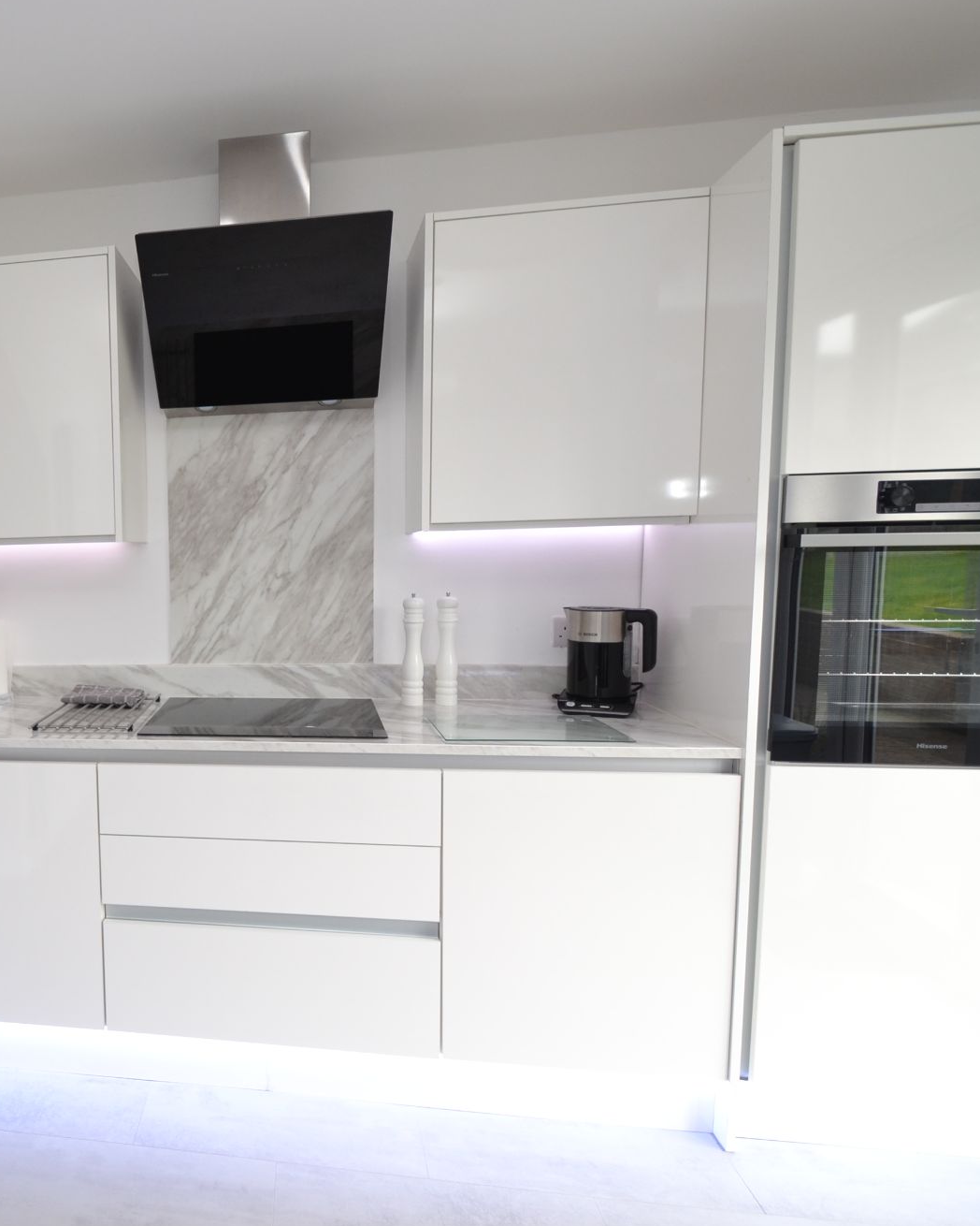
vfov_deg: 75.0
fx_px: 798
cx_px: 153
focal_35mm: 22
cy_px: 628
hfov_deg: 56.9
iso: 400
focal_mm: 10
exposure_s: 1/80
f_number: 4.5
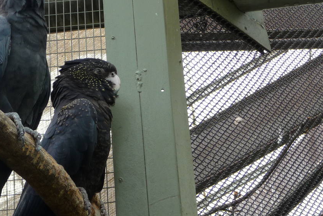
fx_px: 1283
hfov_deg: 14.2
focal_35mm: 143
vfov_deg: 9.6
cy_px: 121
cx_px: 45
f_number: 4.6
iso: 100
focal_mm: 12.2
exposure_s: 1/80
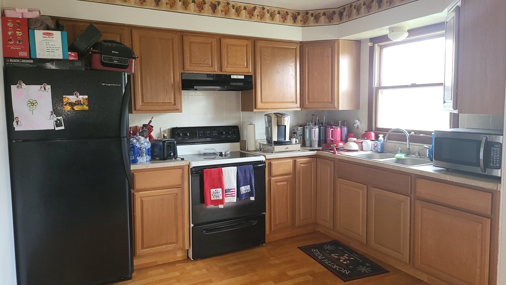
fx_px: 362
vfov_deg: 42.9
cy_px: 139
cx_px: 255
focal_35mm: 27
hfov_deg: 69.9
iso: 100
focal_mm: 5
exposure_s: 1/30
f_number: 1.8
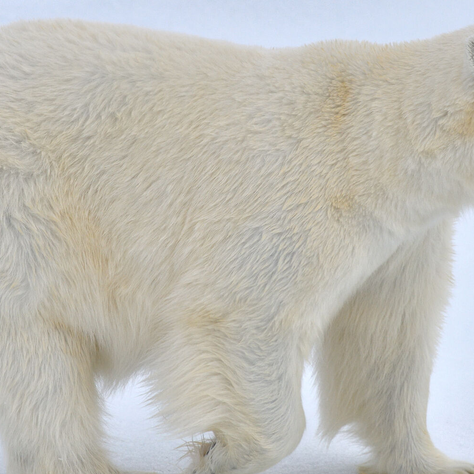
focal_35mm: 1637
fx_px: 25360
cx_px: 230
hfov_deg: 1.1
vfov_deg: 1.1
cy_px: 207
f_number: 8
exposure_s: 1/5000
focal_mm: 800
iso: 250
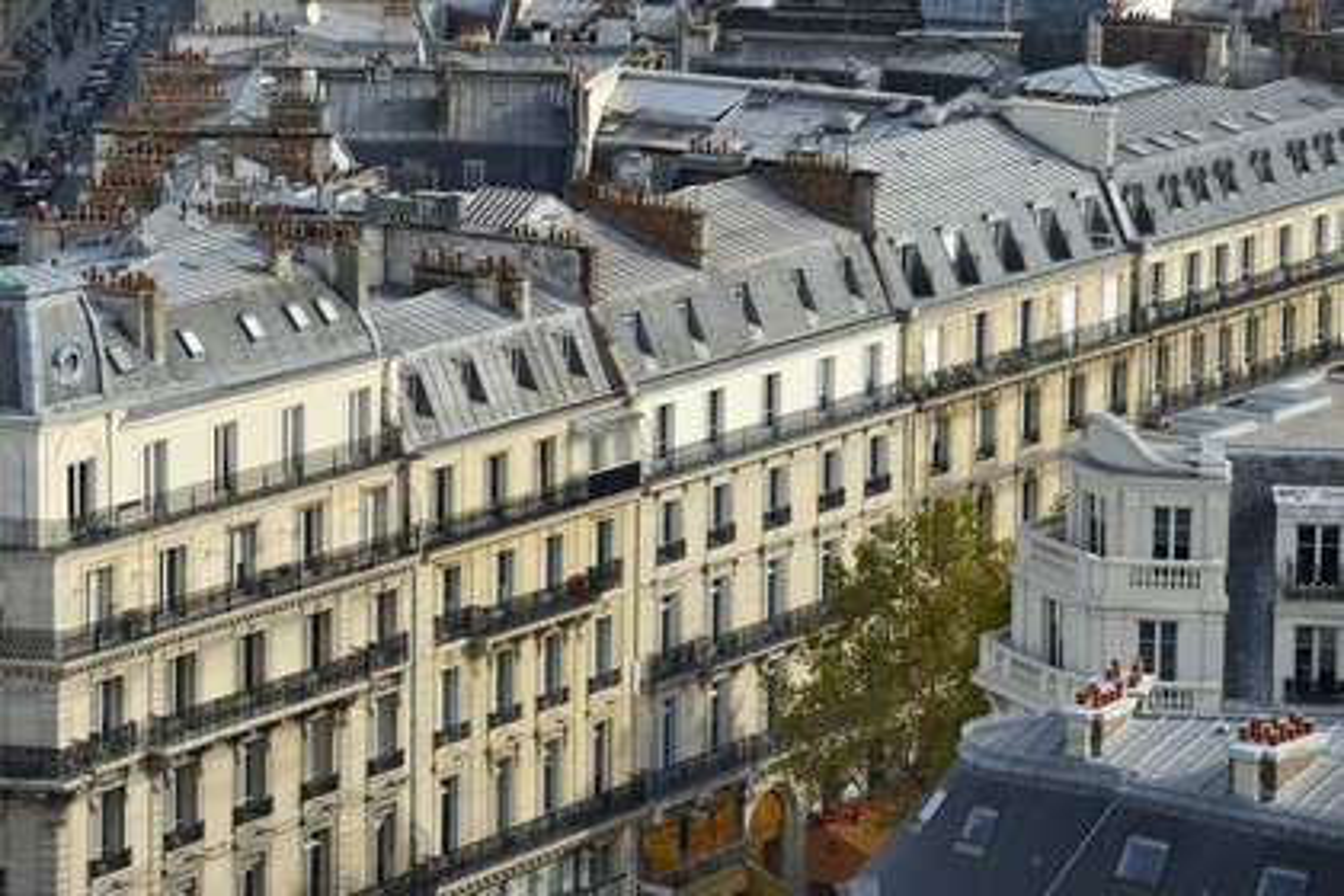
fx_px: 5786
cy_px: 448
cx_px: 672
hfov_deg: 13.2
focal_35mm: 155
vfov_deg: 8.9
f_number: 9
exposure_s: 1/320
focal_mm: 155
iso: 200
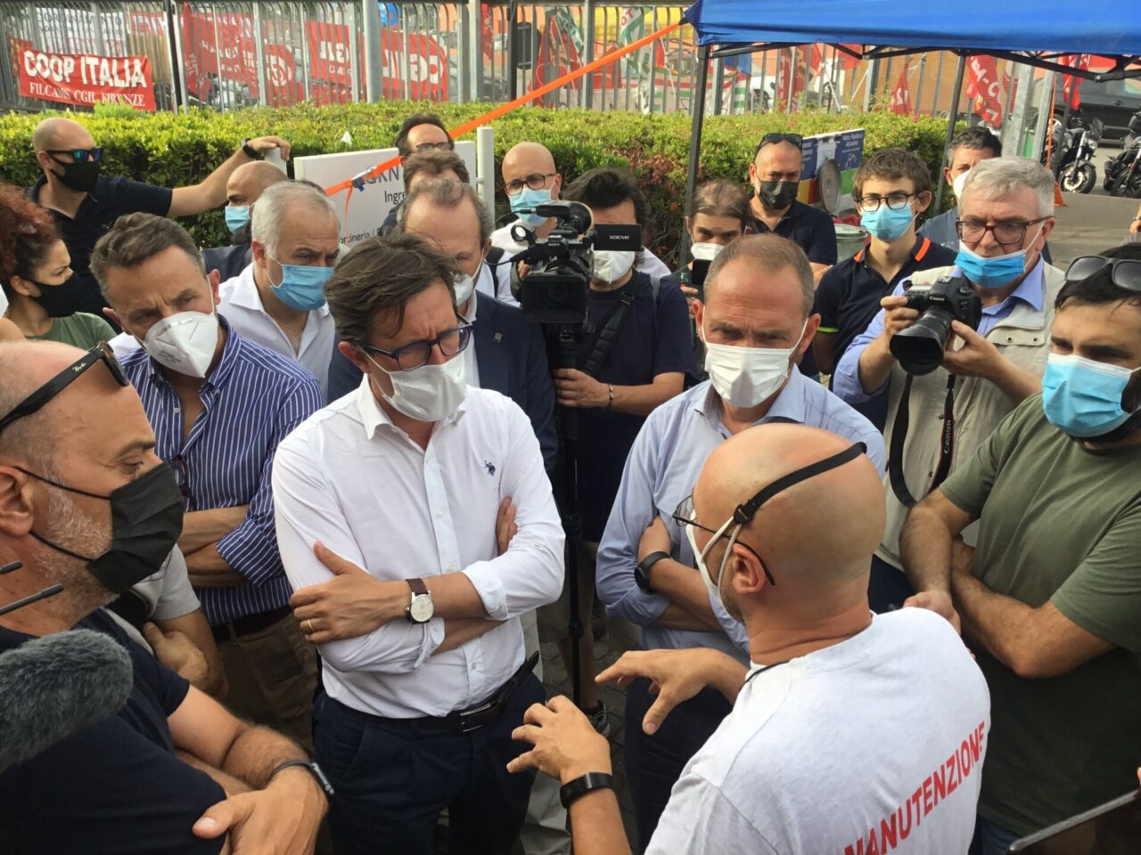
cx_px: 570
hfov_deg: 58.4
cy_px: 428
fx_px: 1022
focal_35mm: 31
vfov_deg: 45.4
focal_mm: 3.3
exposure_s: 1/381
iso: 25
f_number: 2.4
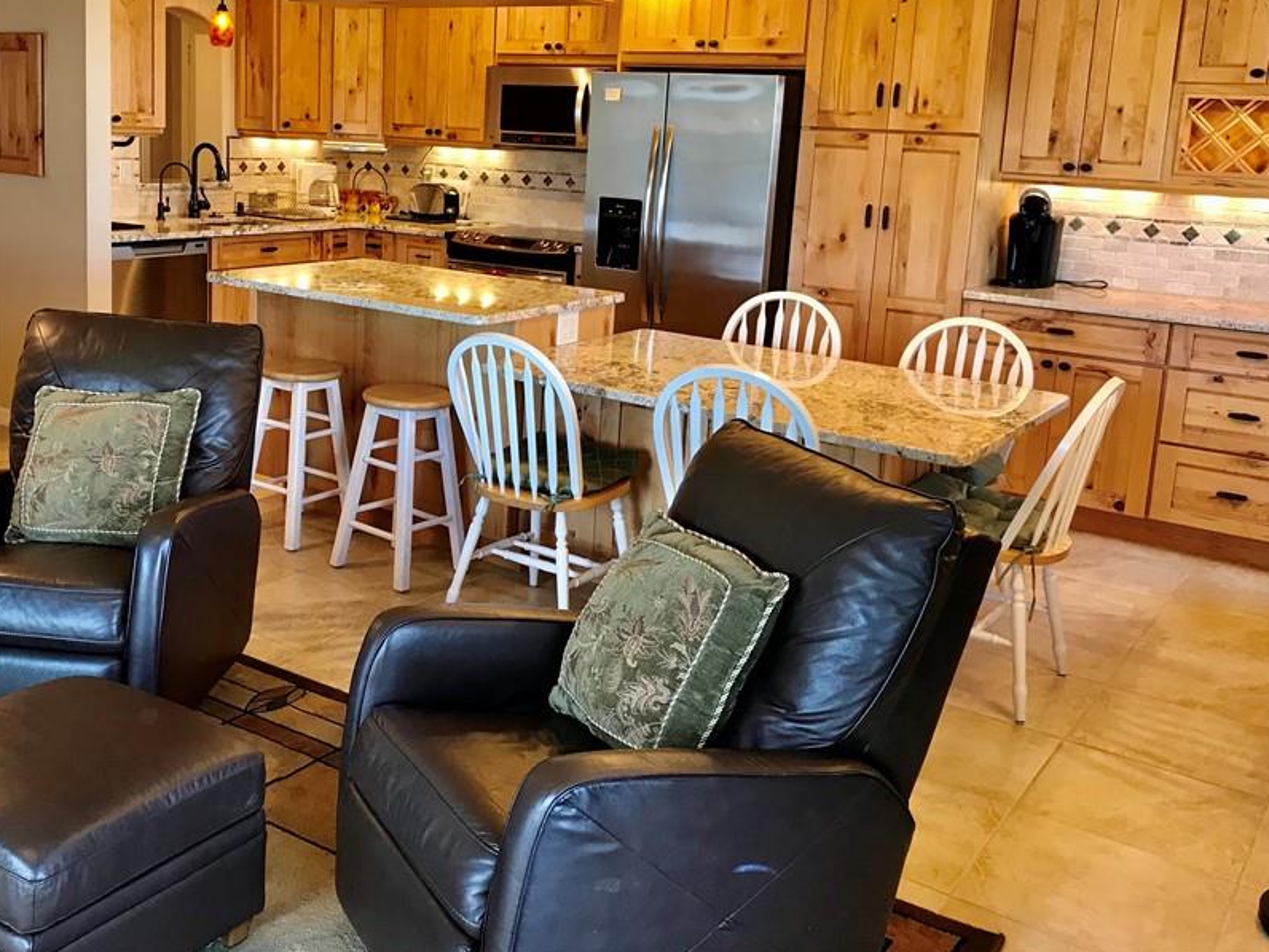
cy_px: 346
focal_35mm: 36
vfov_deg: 39.3
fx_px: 1320
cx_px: 489
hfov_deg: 50.9
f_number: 1.8
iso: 32
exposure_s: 1/24
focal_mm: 3.99
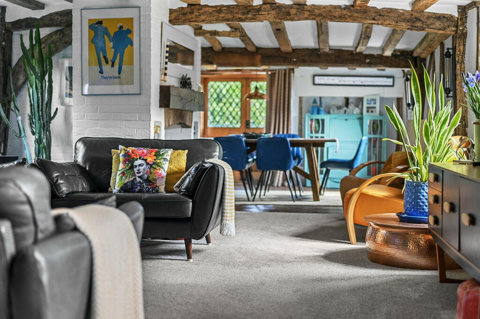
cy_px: 160
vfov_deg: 26.9
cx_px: 240
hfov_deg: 39.6
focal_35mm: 50
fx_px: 666
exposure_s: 1/30
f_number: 2.2
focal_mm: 50
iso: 400
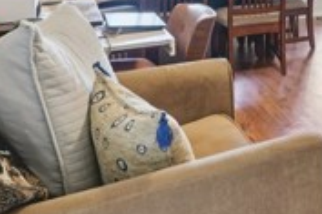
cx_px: 360
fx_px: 420
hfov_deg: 35.4
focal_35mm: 47
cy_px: -44
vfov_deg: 25.6
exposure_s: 1/13
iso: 400
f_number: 8
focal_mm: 13
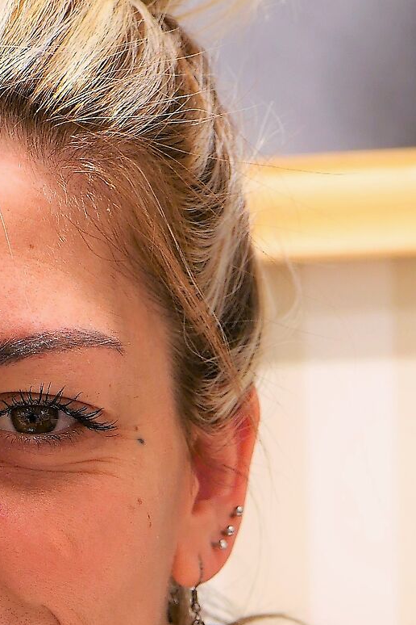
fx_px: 2686
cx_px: 5
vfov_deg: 13.1
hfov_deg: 8.8
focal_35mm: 155
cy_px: 633
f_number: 3.5
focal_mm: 22.7
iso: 250
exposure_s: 1/100
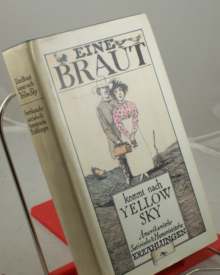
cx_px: 109
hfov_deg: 14.4
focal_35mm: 107
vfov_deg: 17.9
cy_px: 135
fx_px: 871
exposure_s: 1/40
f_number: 4.6
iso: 160
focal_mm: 16.8
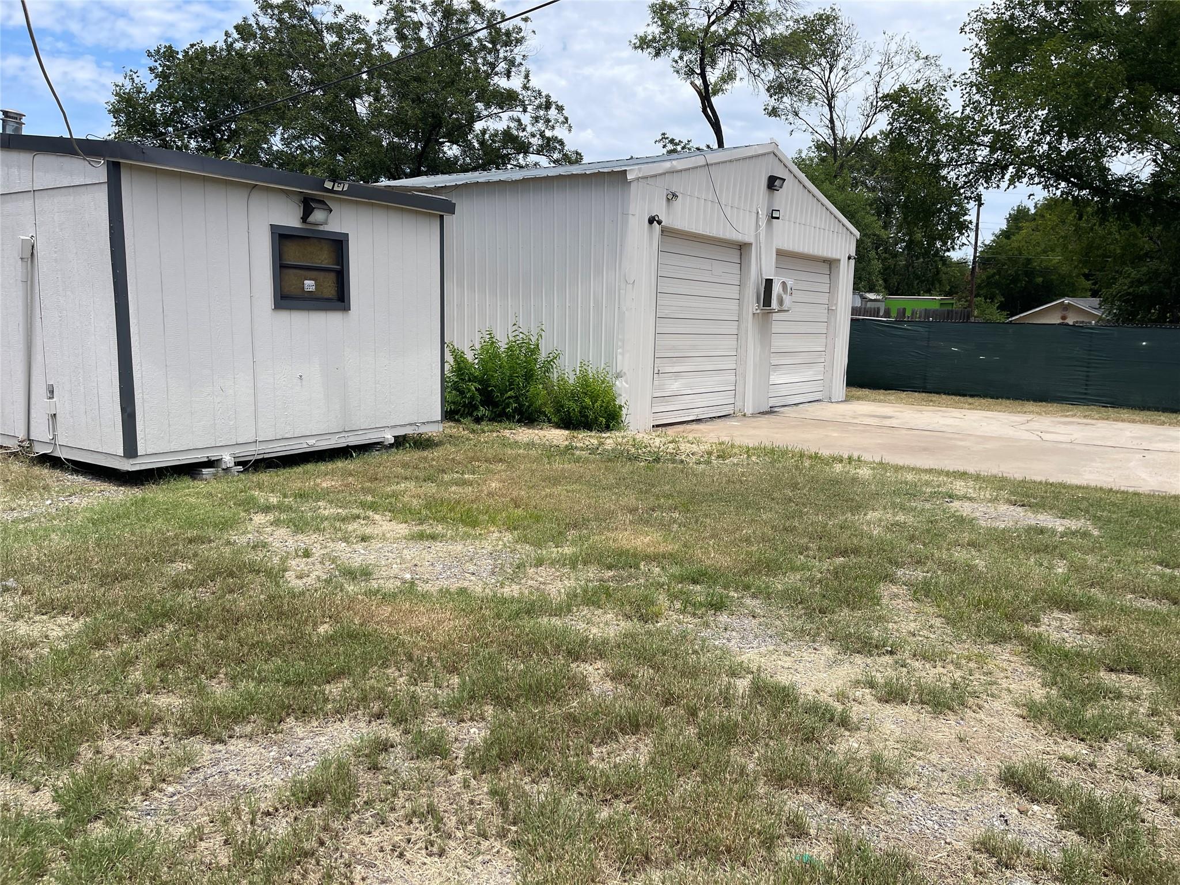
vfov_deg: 53.1
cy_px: 442
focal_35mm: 26
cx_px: 590
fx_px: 886
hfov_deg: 67.3
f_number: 1.6
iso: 50
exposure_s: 1/4902
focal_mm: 5.1
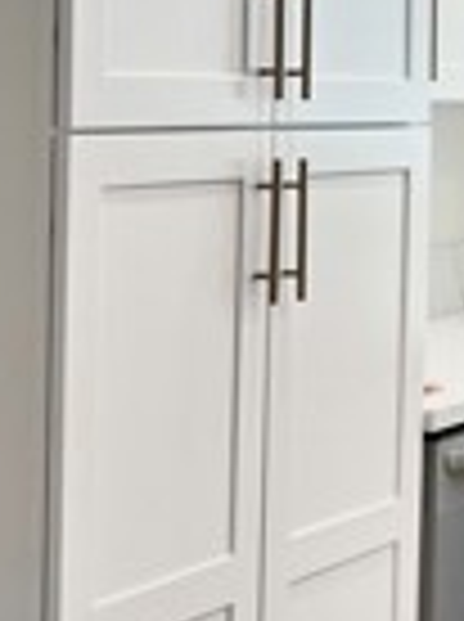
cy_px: 90
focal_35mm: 121
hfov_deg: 11.3
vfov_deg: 16.1
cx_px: 856
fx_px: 2169
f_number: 1.5
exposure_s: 1/267
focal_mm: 5.7
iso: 40
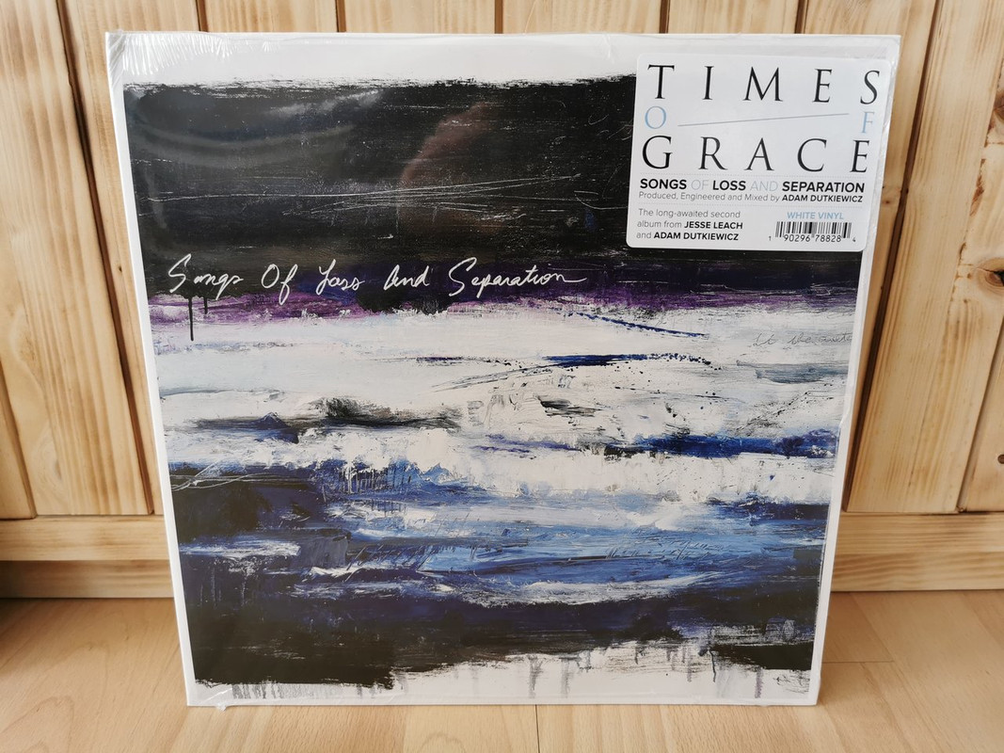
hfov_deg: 65.3
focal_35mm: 27
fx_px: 783
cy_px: 376
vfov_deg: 51.3
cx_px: 502
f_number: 1.6
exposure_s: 1/100
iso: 80
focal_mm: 5.56
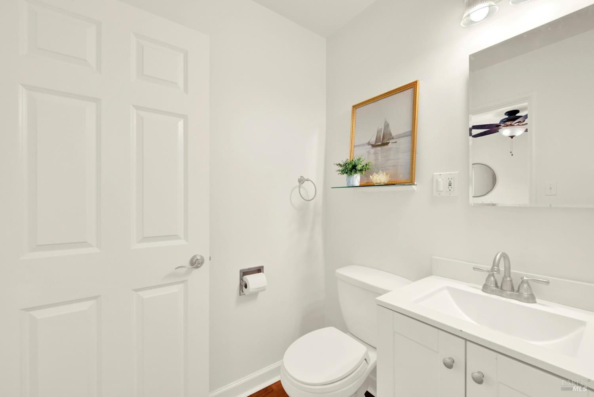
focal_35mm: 14
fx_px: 231
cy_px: 198
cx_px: 297
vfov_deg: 81.3
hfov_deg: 104.2
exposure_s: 1/3
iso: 100
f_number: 14
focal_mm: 14
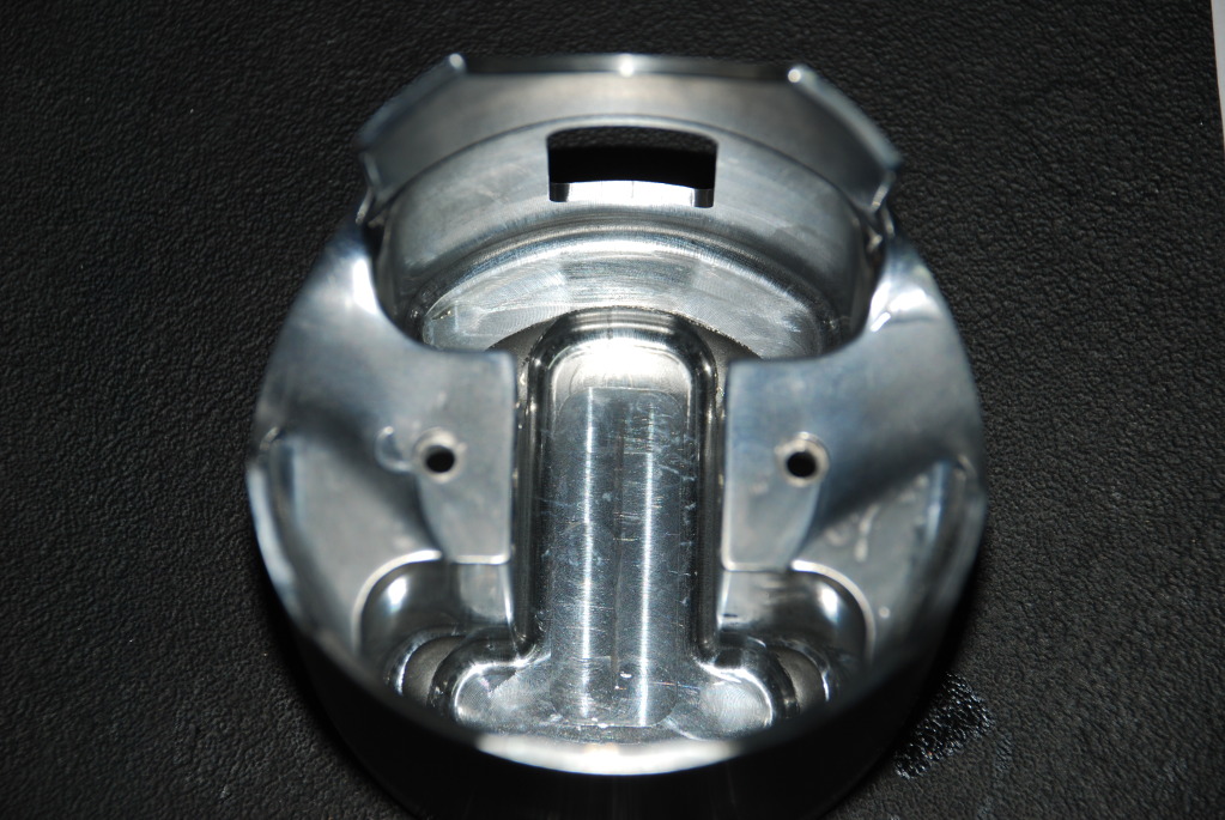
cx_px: 612
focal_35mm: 135
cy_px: 410
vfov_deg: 10.2
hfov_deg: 15.2
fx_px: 4600
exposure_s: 1/125
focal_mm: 90
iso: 100
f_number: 5.6
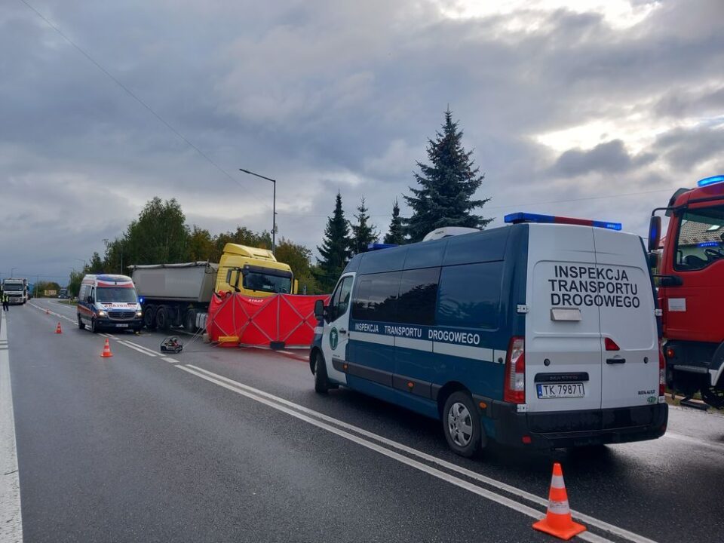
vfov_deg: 51.4
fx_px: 565
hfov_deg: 65.3
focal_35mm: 27
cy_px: 272
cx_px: 362
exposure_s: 1/160
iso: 20
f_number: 1.8
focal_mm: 4
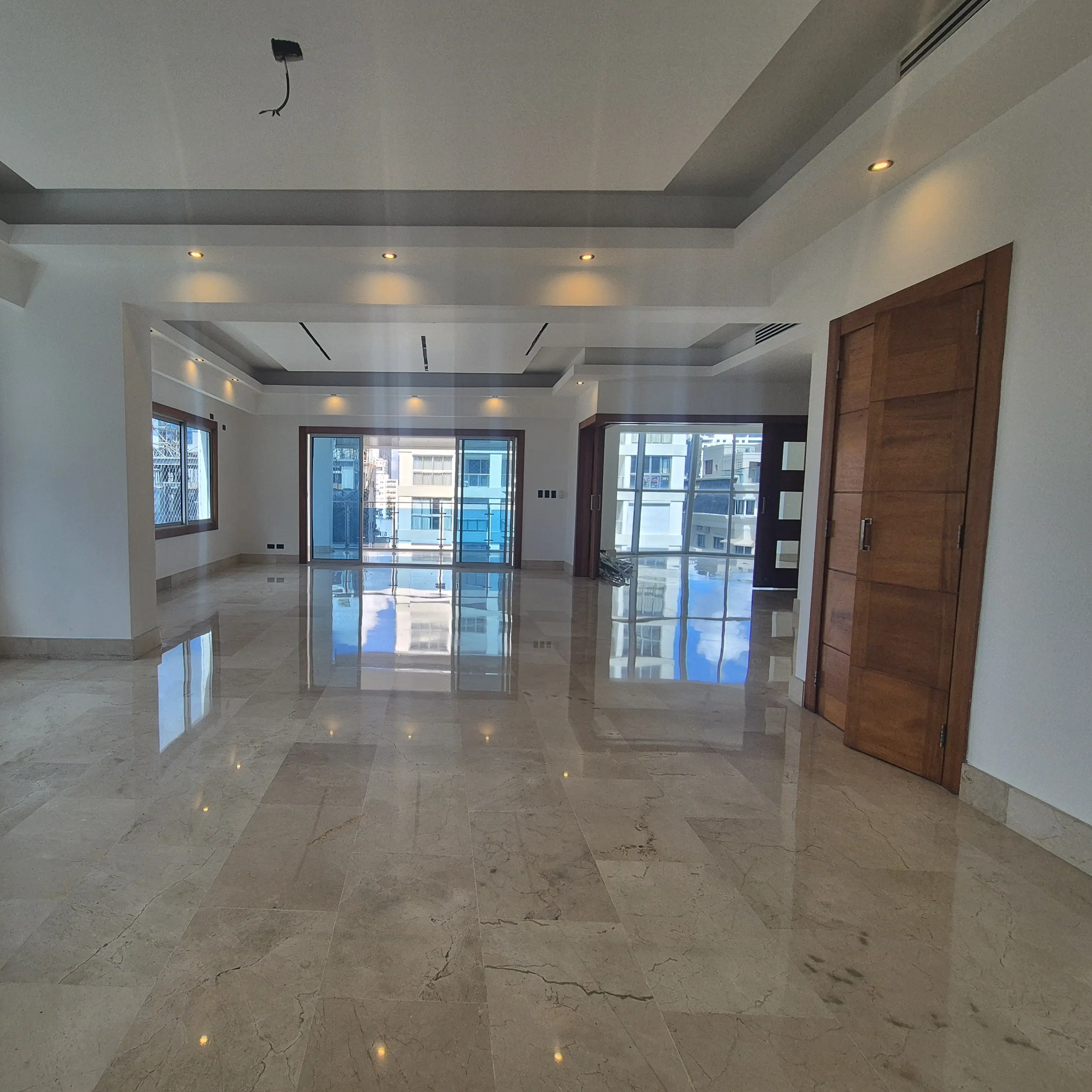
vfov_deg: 87.4
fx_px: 571
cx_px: 417
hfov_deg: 85.9
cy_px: 554
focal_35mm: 16
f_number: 2.2
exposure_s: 1/410
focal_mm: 2.2
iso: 50
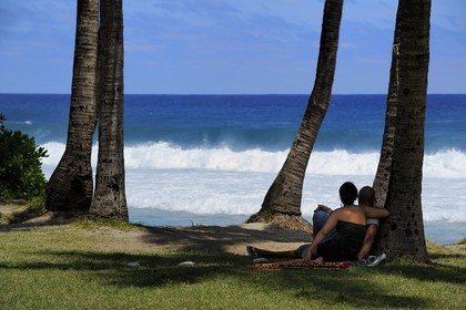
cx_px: 233
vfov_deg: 9.1
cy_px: 155
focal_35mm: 150
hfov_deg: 13.7
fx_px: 1942
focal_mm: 150
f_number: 11
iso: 200
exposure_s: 1/400
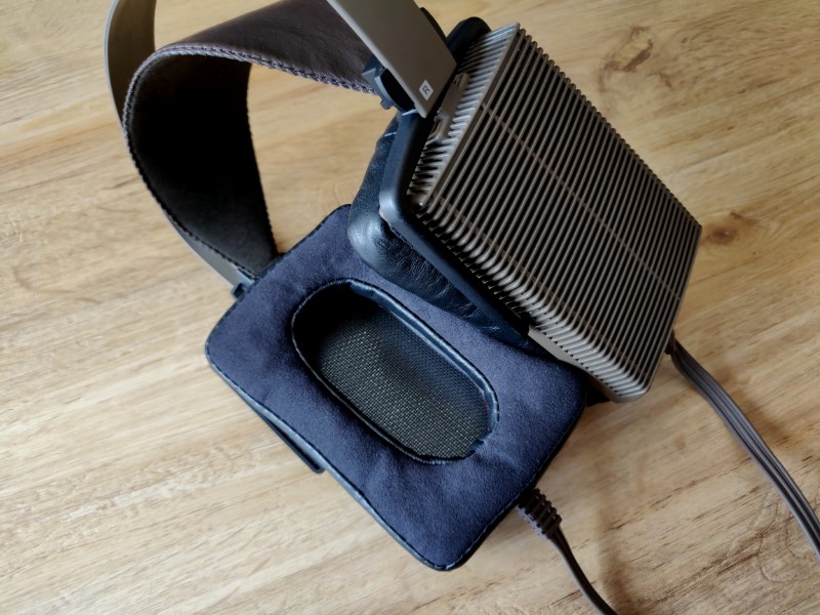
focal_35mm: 25
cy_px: 308
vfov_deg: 54.9
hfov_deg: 69.4
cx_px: 410
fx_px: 592
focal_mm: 4.25
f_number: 1.7
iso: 400
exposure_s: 1/50
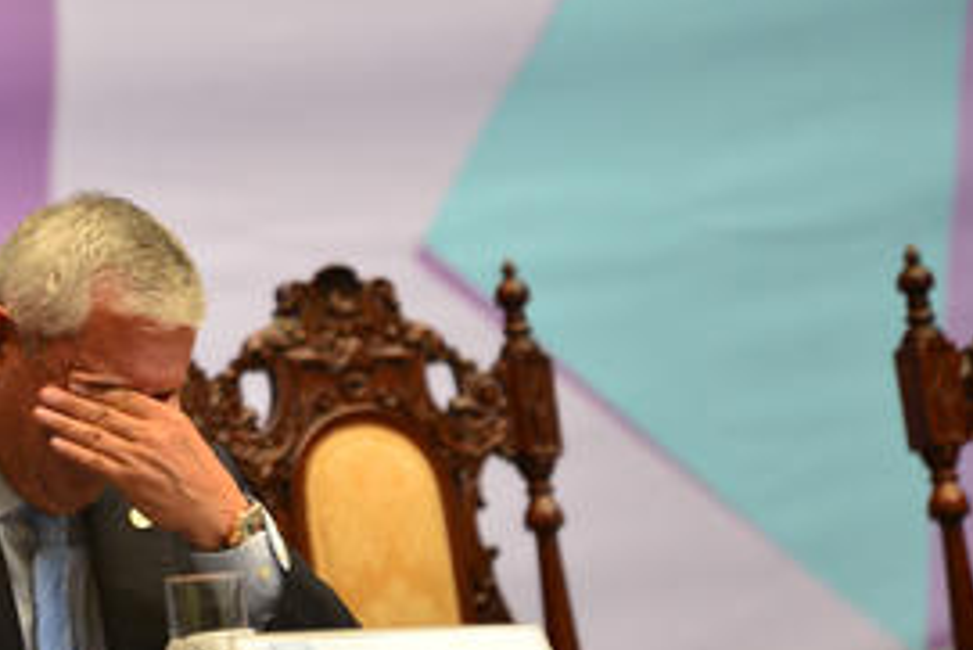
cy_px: 413
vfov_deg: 3.7
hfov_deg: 5.6
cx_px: 83
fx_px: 9978
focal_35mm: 369
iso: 400
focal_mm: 200
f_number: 2.8
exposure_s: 1/100
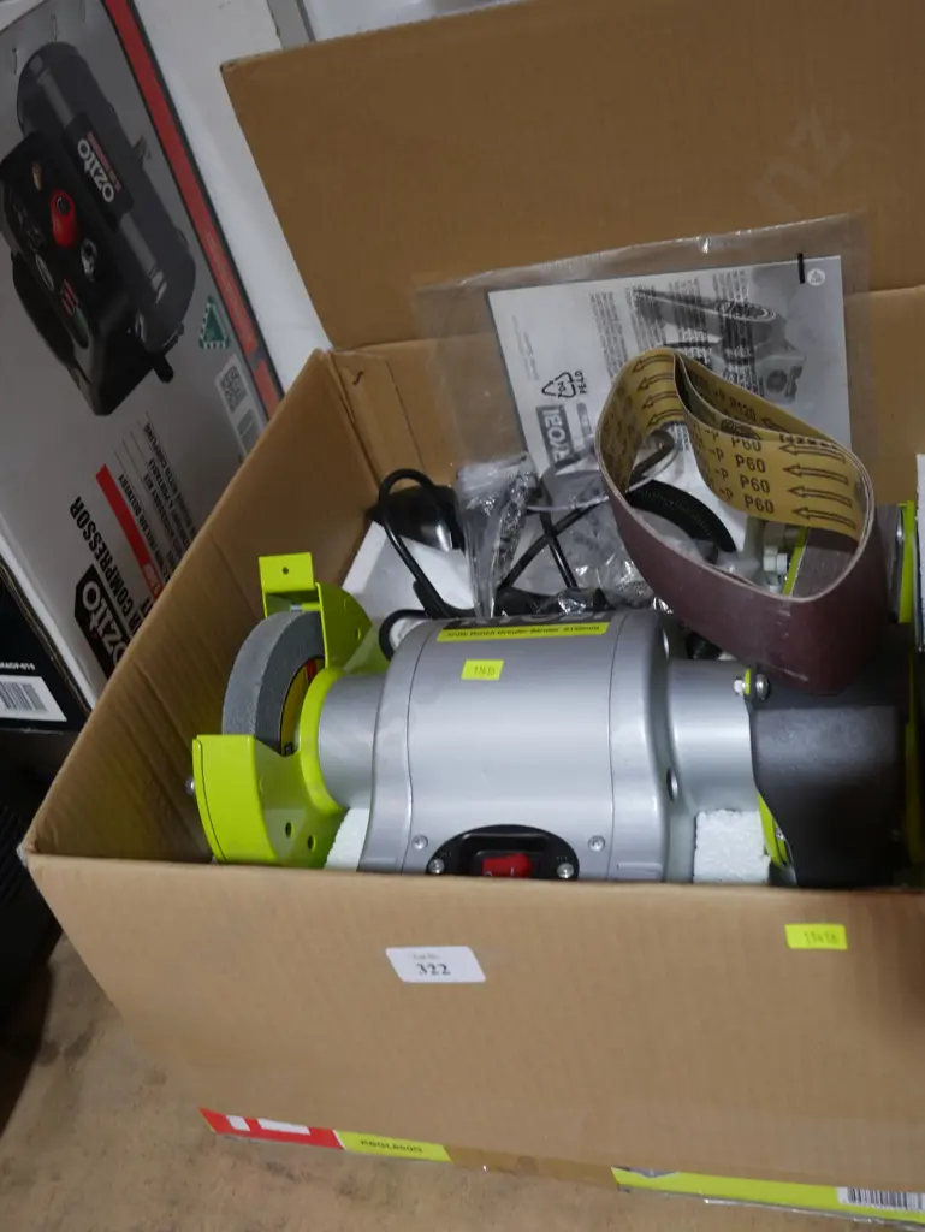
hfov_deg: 39.7
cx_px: 462
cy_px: 616
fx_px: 1282
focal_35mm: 36
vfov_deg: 51.3
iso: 320
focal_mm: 18
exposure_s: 1/60
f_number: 4
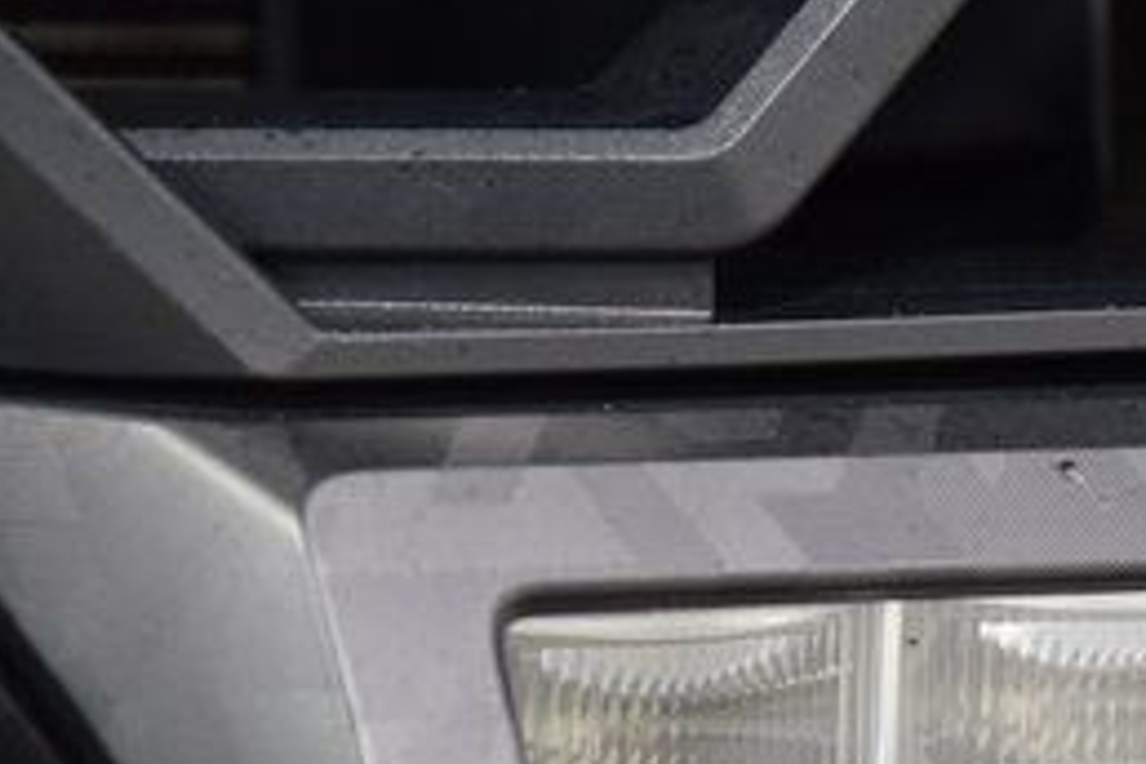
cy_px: 637
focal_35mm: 260
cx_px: 1102
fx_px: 8276
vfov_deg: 5.3
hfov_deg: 7.9
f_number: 2.8
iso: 1600
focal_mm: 70
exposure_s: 1/80
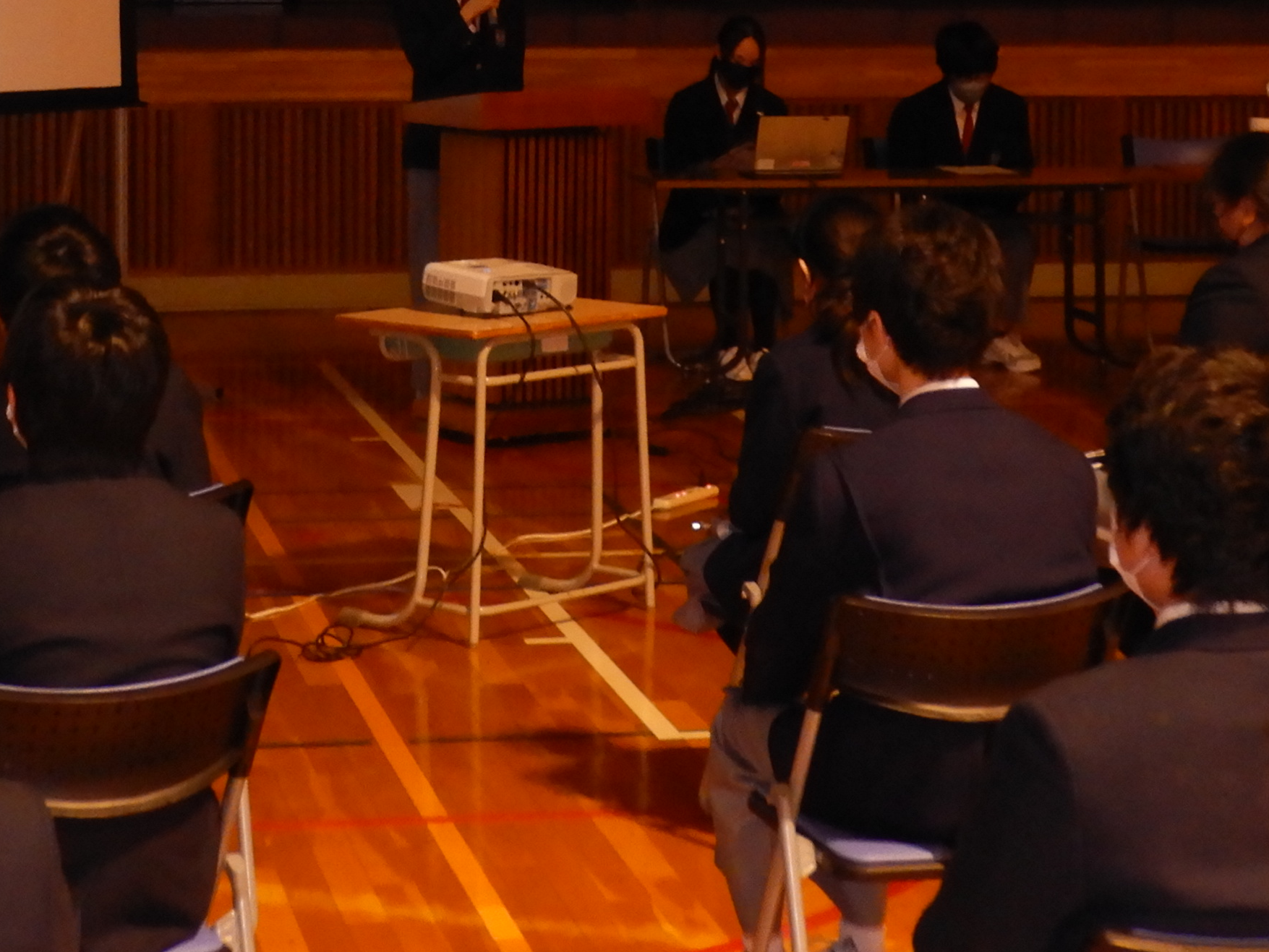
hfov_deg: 18.7
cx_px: 403
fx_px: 3850
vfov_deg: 13.8
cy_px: -97
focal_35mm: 105
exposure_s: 1/30
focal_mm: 7.2
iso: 800
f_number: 4.2
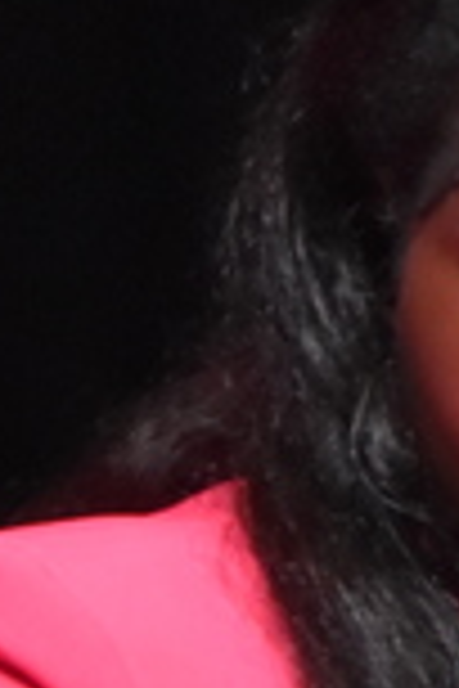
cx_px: 173
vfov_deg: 1.0
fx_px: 38438
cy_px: 1389
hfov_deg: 0.7
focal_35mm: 2010
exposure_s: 1/500
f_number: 5.6
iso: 2200
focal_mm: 200
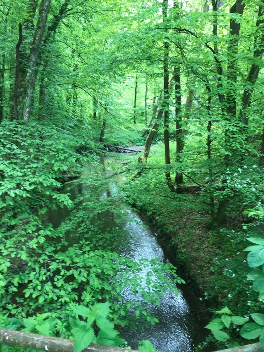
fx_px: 285
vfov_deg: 63.4
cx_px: 132
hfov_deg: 49.7
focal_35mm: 28
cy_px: 176
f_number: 1.8
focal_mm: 3.99
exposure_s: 1/45
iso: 25
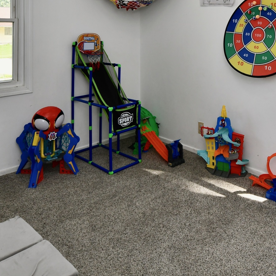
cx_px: 186
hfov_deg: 48.8
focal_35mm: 33
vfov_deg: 45.8
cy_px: 37
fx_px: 298
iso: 640
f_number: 8
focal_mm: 14
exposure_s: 1/250
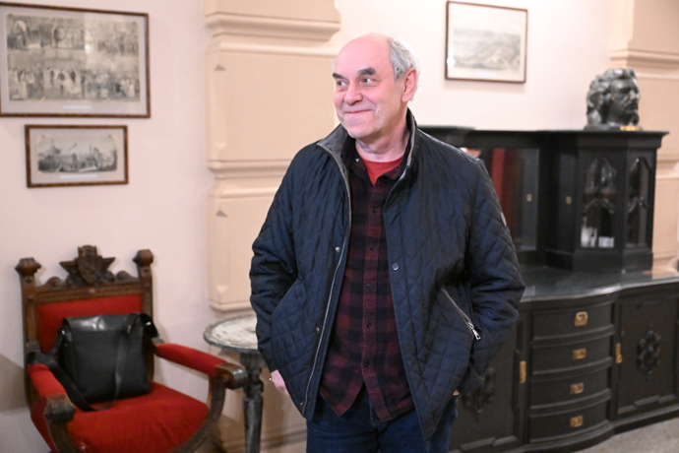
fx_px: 830
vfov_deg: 30.5
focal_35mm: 44
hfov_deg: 44.5
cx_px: 340
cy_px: 226
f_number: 3.5
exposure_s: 1/160
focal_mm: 44
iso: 12800
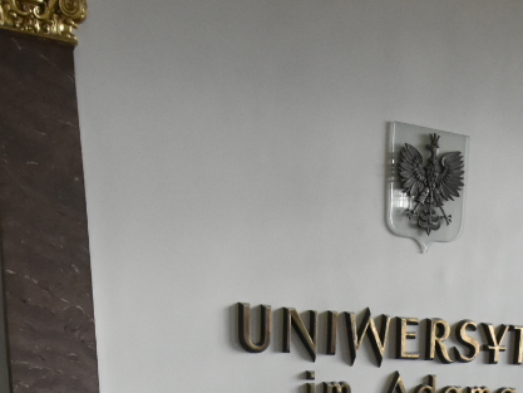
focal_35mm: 56
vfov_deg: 20.7
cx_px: 372
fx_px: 846
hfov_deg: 33.8
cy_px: 644
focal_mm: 10
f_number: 6.3
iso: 2500
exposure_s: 1/60
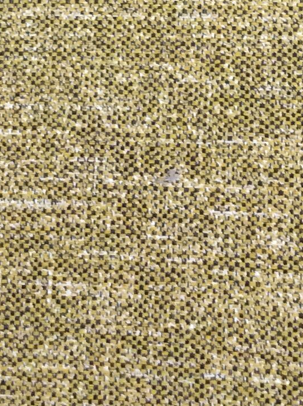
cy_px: -49
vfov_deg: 16.5
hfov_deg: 12.7
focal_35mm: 116
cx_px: 164
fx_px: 1357
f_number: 2.4
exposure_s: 1/25
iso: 250
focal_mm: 3.3
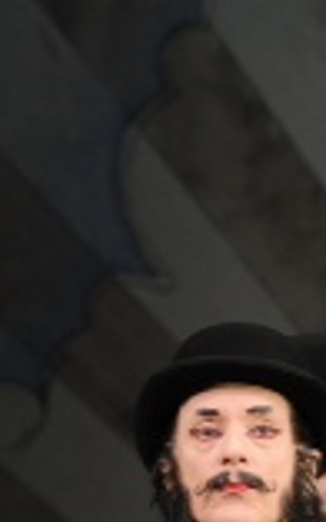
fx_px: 8281
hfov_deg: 2.2
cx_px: 1028
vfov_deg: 3.6
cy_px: 682
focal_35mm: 582
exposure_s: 1/500
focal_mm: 140
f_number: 5
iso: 2000
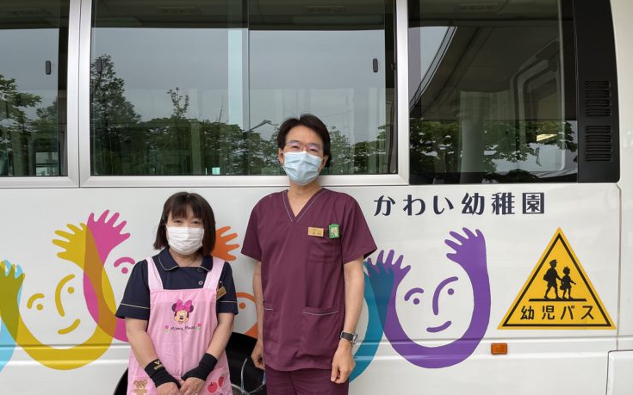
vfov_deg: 41.6
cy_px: 235
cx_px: 329
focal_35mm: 30
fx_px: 517
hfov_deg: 62.9
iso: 32
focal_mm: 4.2
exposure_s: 1/251
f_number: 1.6
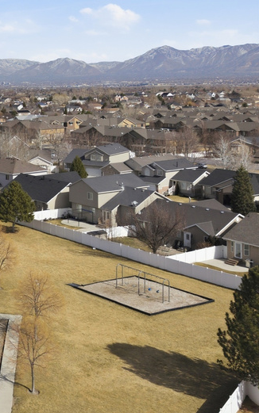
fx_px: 564
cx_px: -130
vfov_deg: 39.4
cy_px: 298
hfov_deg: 21.6
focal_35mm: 50
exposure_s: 1/6400
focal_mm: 8.7
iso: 160
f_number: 1.8
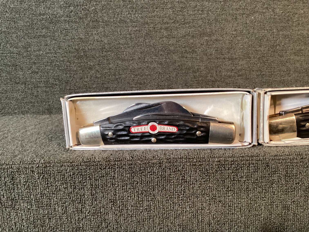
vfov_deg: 45.4
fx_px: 277
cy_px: 116
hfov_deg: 58.3
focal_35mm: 31
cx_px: 154
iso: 320
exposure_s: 1/60
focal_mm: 3.3
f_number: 2.4
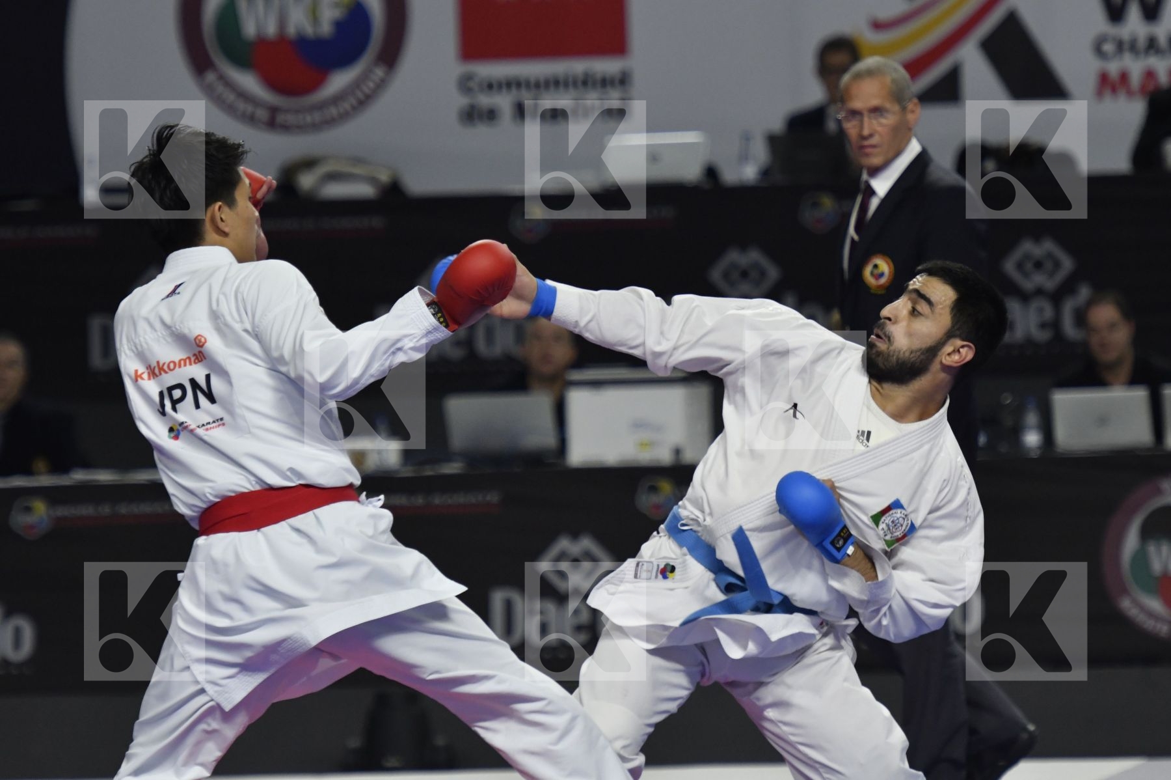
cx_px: 586
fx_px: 9753
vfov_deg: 4.6
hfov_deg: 6.9
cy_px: 390
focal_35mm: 300
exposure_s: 1/800
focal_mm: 200
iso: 1250
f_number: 4
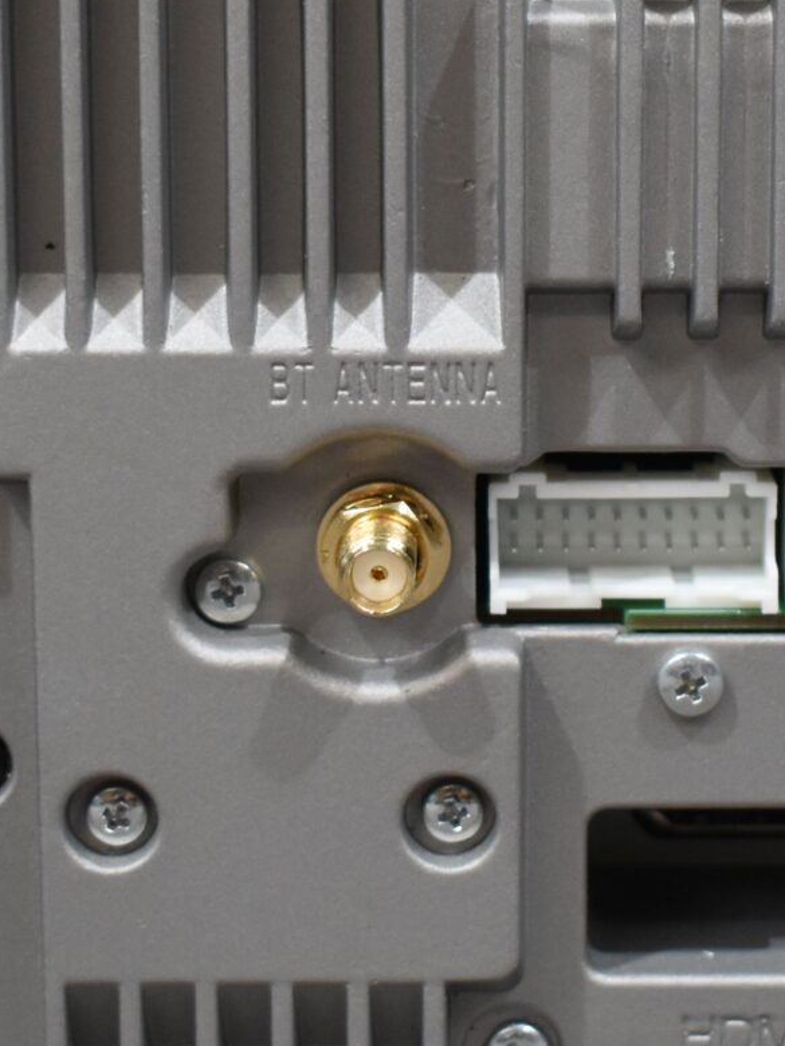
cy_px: 422
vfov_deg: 16.0
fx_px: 3719
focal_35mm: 123
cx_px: 581
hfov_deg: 12.0
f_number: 4
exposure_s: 1/160
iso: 800
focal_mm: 26
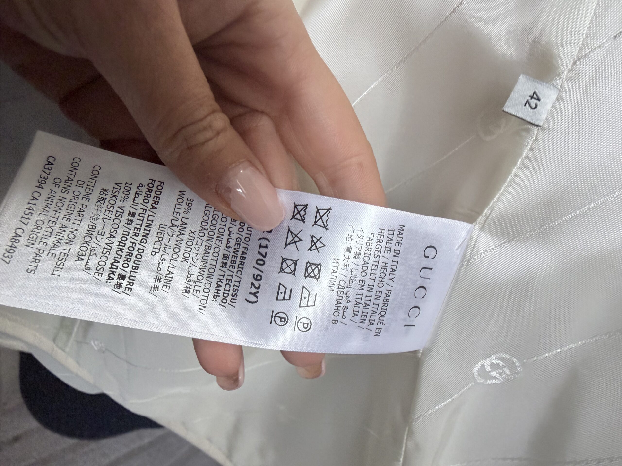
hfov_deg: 71.6
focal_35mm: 24
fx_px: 431
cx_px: 311
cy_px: 233
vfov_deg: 56.8
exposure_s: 1/50
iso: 250
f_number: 2.2
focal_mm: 2.22
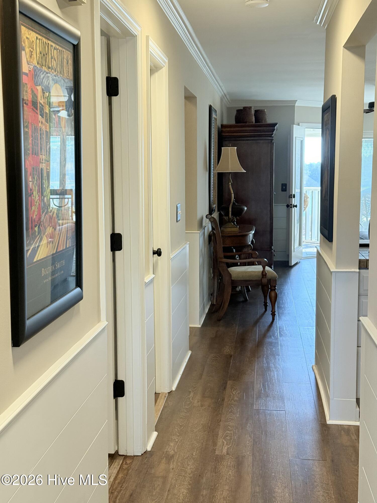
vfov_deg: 39.7
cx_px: 188
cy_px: 252
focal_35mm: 48
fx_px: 697
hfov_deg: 30.3
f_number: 1.78
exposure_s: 1/120
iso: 160
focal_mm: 6.76
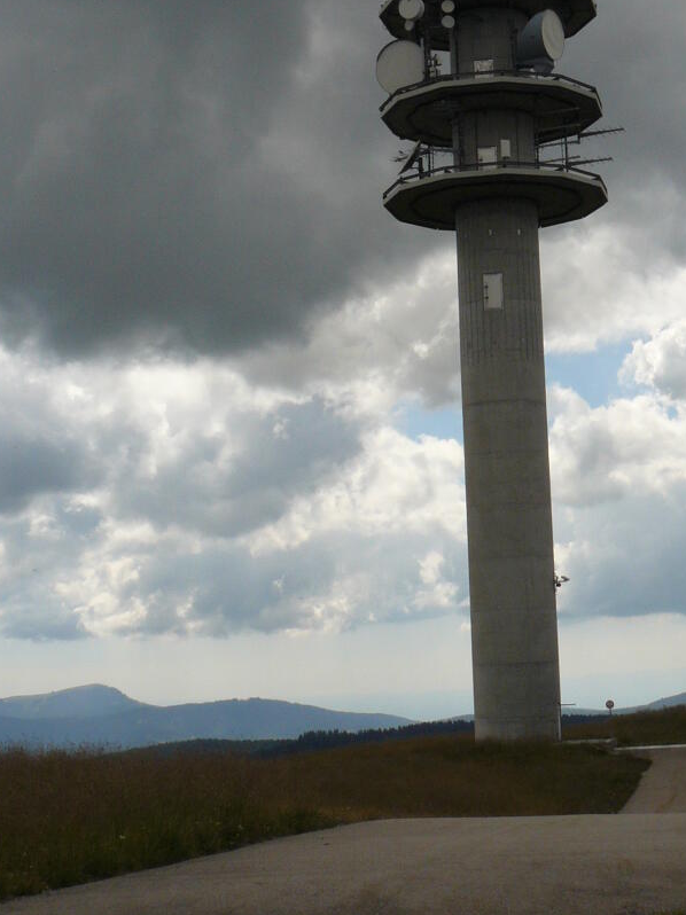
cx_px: 521
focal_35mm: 65
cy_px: 155
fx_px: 1718
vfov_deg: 29.0
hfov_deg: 22.4
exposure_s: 1/500
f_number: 7.1
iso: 100
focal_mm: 6
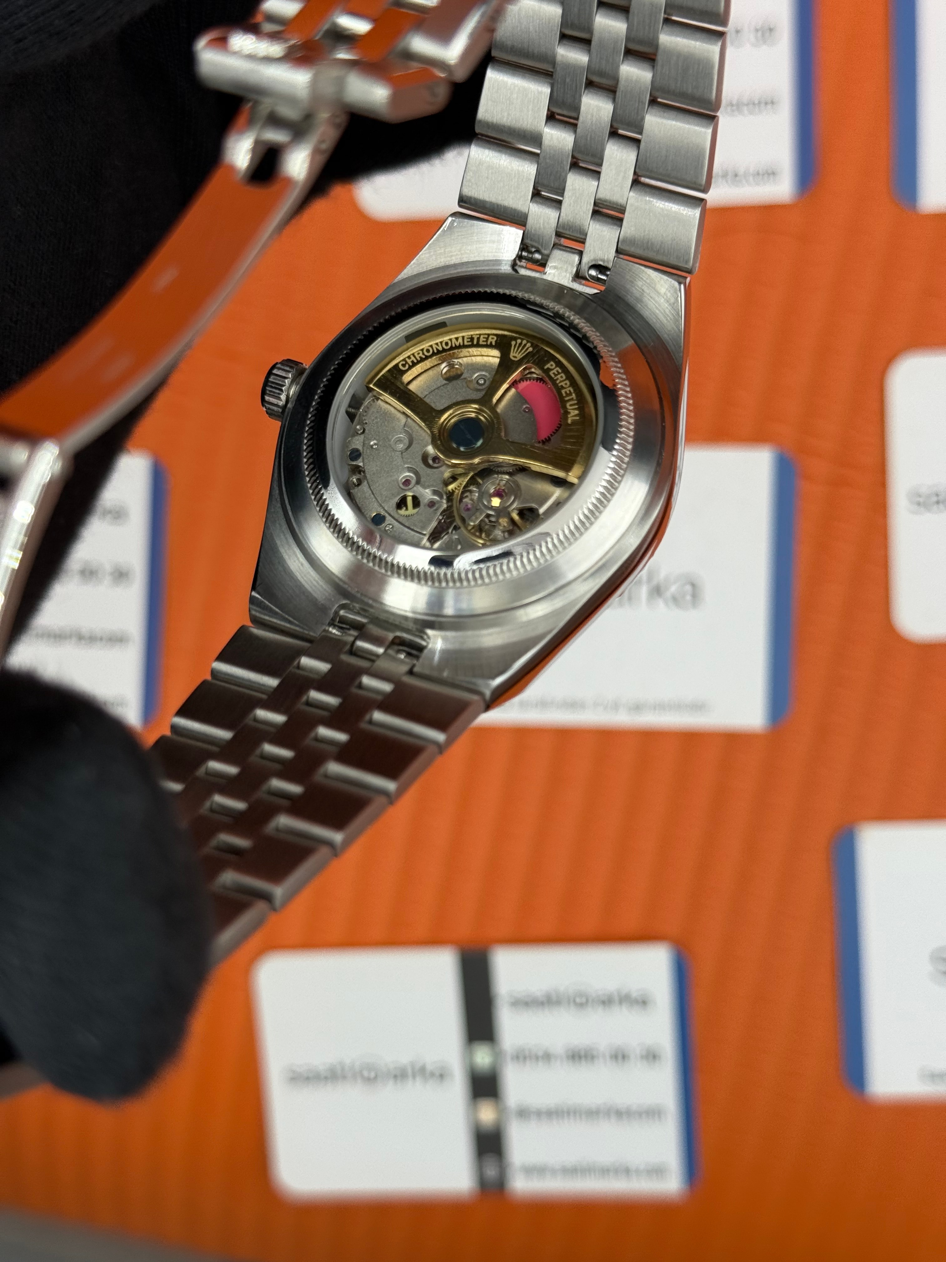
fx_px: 1749
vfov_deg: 39.7
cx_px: 473
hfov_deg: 30.3
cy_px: 631
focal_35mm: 48
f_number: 1.78
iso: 64
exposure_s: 1/561
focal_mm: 6.76
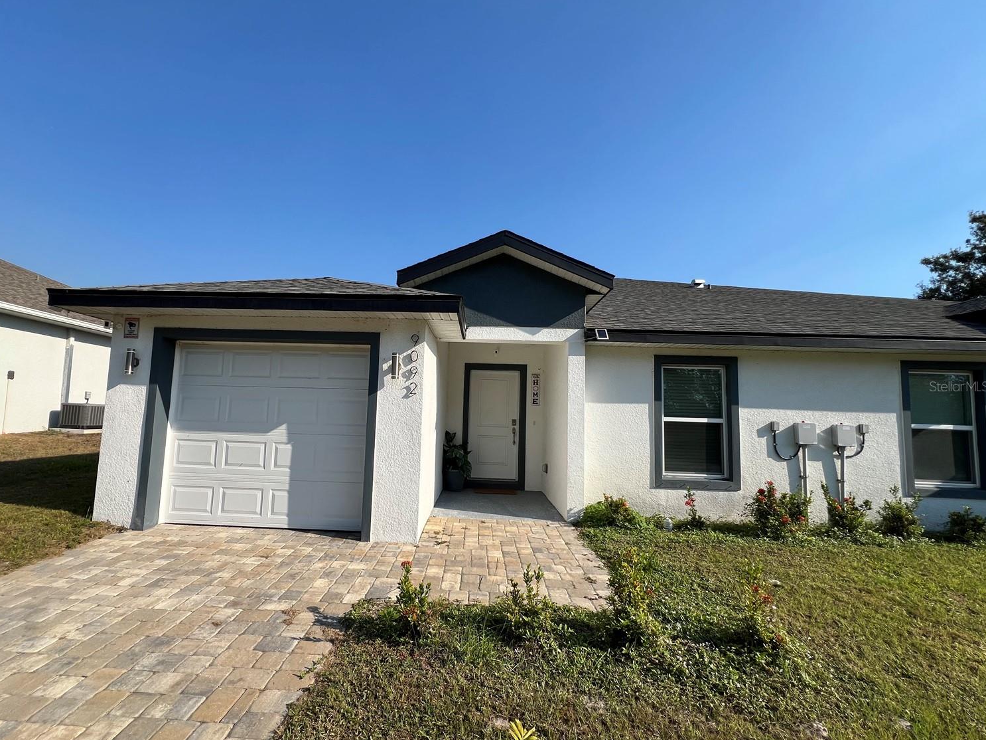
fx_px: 399
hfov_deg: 101.9
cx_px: 461
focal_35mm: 14
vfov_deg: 85.6
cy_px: 386
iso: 32
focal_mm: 1.57
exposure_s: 1/1754
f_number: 1.8
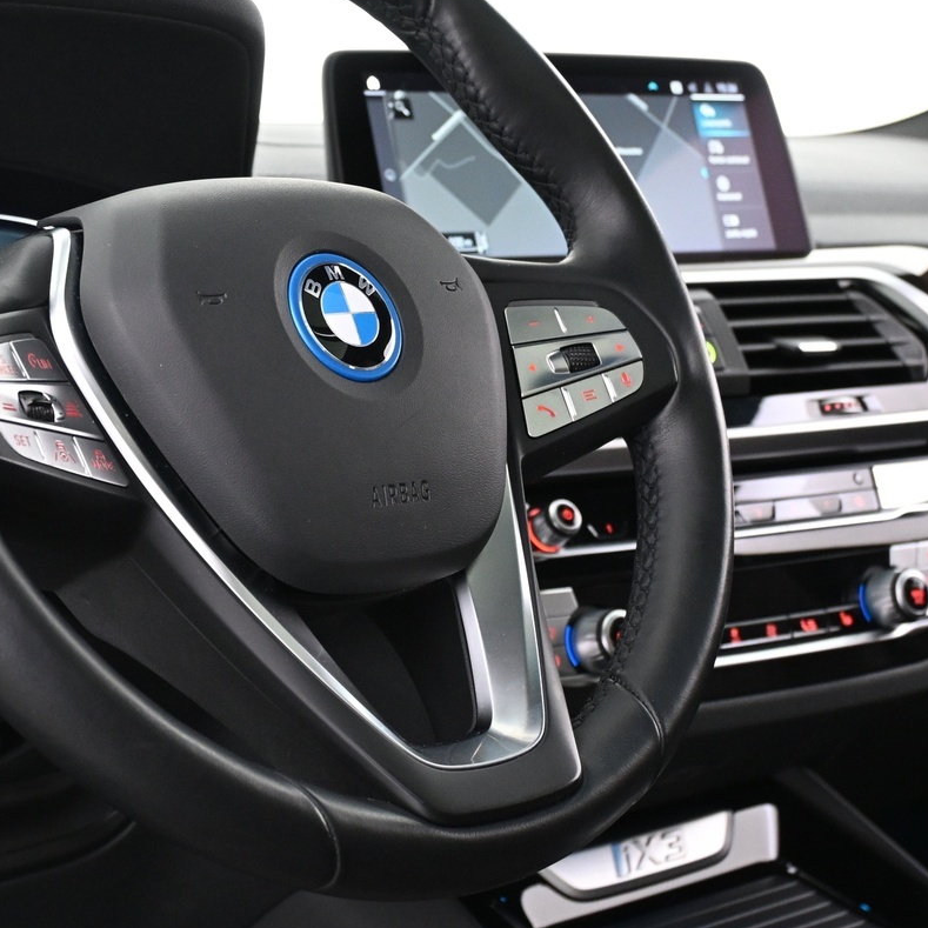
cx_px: 228
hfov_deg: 22.6
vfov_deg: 22.7
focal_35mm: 76
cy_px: 347
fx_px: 2301
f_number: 4.8
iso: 1600
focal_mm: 29
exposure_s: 1/10
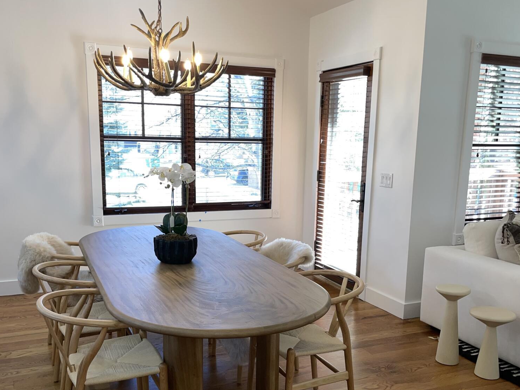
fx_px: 526
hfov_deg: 52.6
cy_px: 246
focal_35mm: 35
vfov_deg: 40.4
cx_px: 260
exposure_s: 1/25
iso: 50
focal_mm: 4.2
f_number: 1.6
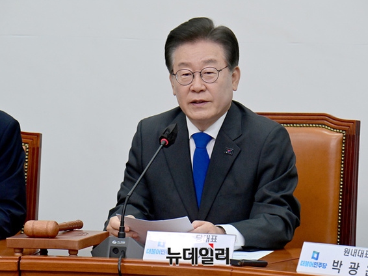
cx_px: 197
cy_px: 138
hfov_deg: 7.3
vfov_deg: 5.5
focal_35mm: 272
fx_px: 2890
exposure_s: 1/250
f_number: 10
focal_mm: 250
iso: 6400
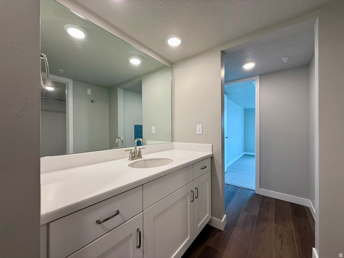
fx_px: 139
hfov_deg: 102.1
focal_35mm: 14
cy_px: 129
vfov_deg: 85.7
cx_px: 172
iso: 80
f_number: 2.2
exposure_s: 1/120
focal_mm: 2.22
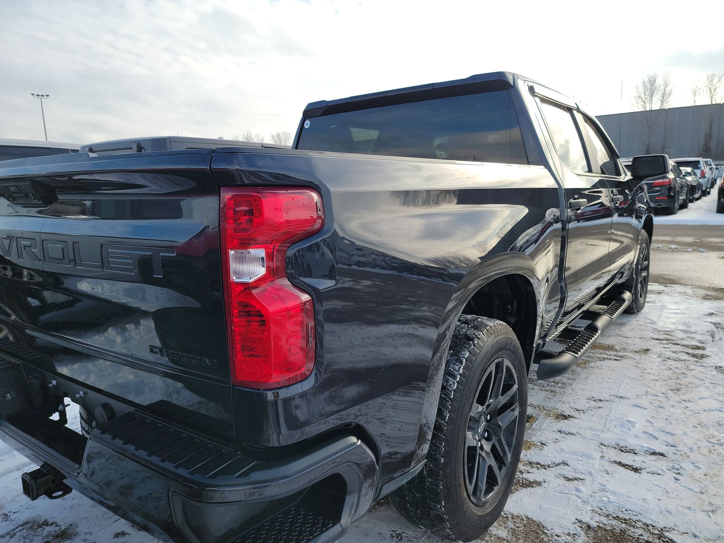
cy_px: 272
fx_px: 502
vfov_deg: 56.8
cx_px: 362
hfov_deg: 71.6
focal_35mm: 24
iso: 50
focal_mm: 6.7
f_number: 1.8
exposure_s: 1/512
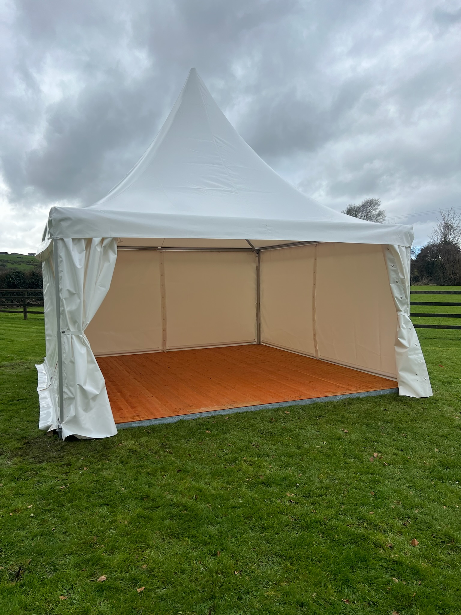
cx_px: 230
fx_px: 462
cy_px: 308
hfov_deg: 53.1
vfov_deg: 67.3
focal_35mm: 26
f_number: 1.5
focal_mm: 5.7
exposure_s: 1/2083
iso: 50
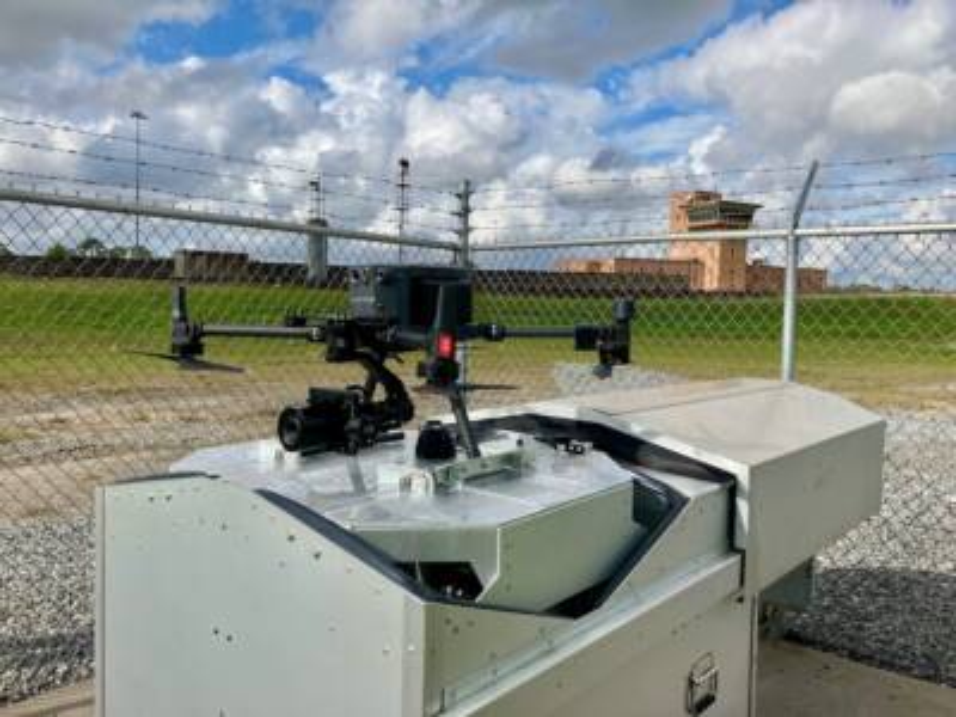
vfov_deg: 49.7
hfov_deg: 63.4
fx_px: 773
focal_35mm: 28
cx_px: 478
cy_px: 358
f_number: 1.8
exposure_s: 1/2703
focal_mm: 3.99
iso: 32
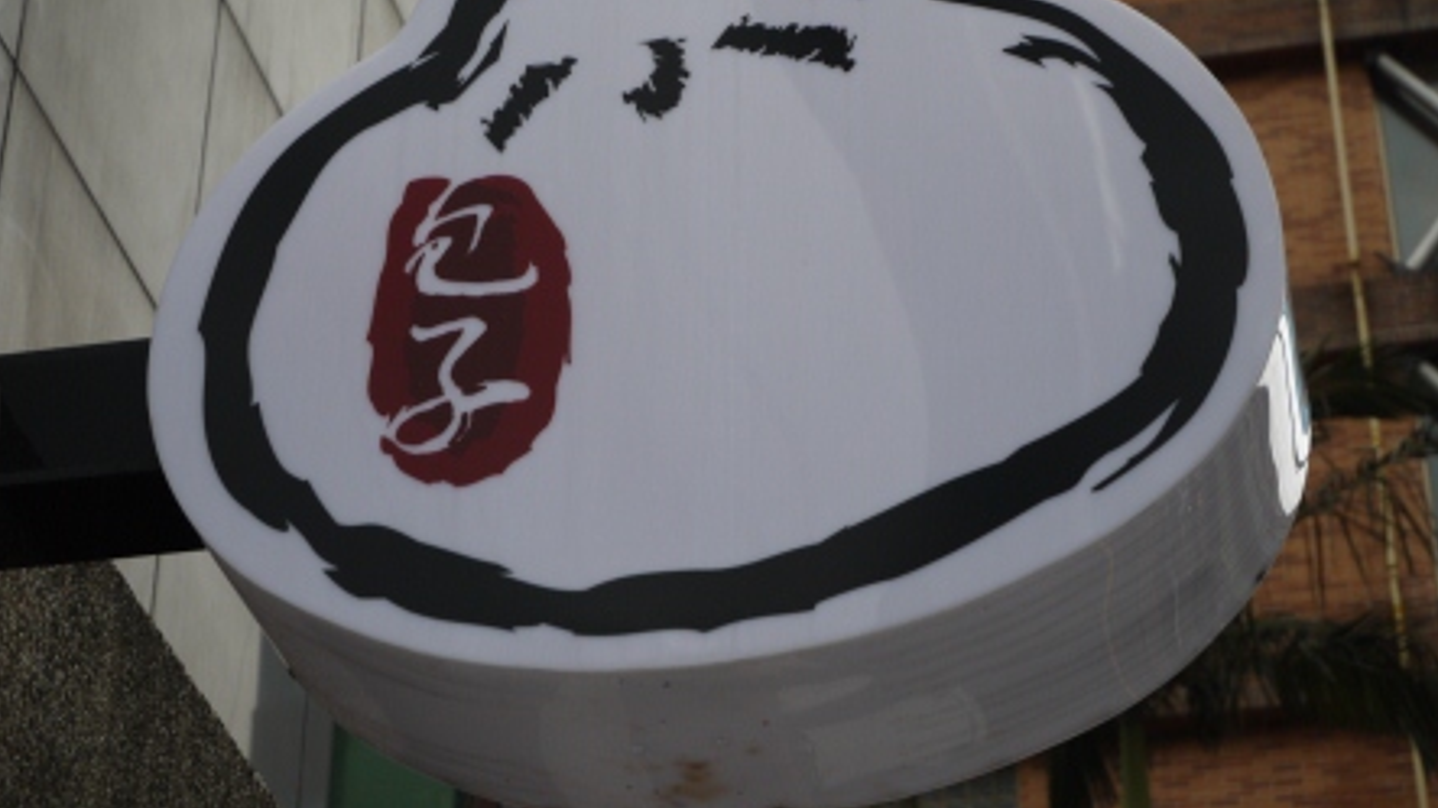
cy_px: 328
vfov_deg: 14.0
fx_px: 3279
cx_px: 717
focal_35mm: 86
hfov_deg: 24.7
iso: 200
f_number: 5.6
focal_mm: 39
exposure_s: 1/80
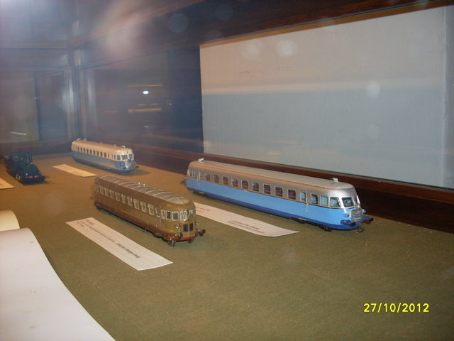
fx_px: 498
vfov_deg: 37.7
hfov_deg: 49.0
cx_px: 227
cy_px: 170
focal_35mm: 38
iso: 100
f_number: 2.8
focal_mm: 6.3
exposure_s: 1/45
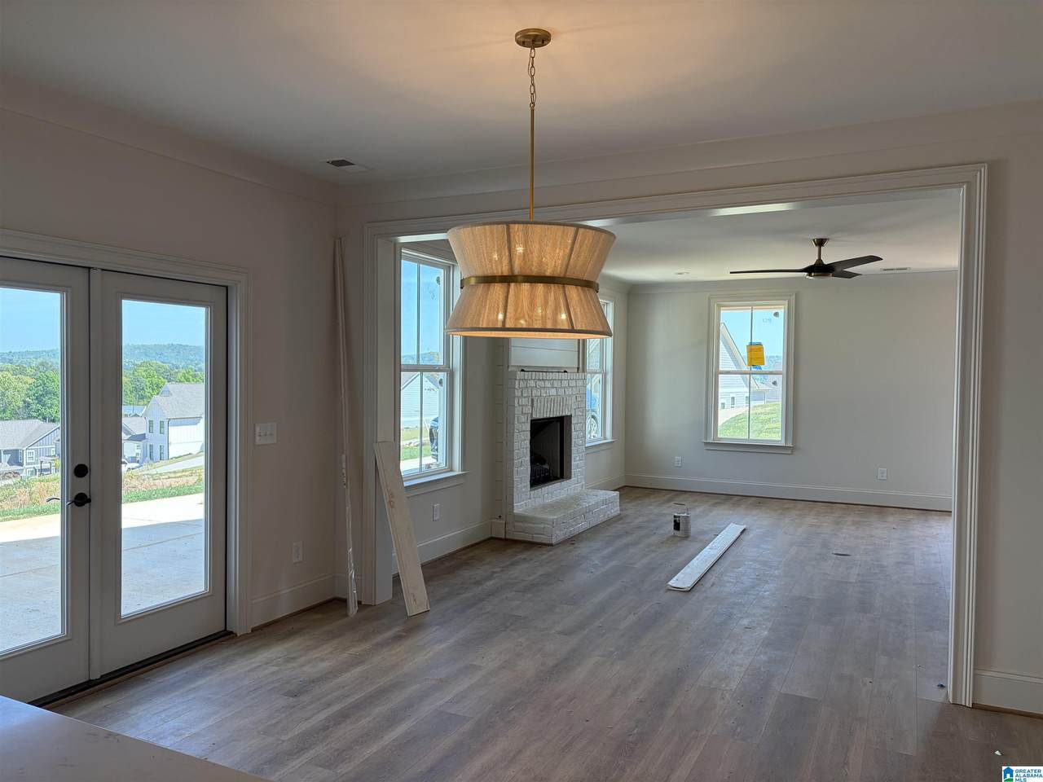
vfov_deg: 53.1
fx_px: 783
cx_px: 522
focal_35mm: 26
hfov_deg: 67.3
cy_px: 391
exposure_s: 1/173
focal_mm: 5.96
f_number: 1.6
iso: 40
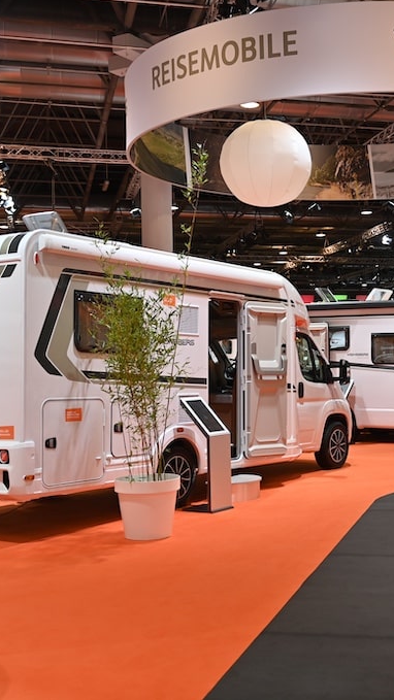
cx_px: 323
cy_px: 349
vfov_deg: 42.1
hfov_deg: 24.0
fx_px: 910
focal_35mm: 49
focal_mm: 31
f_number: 2.8
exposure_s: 1/100
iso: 100
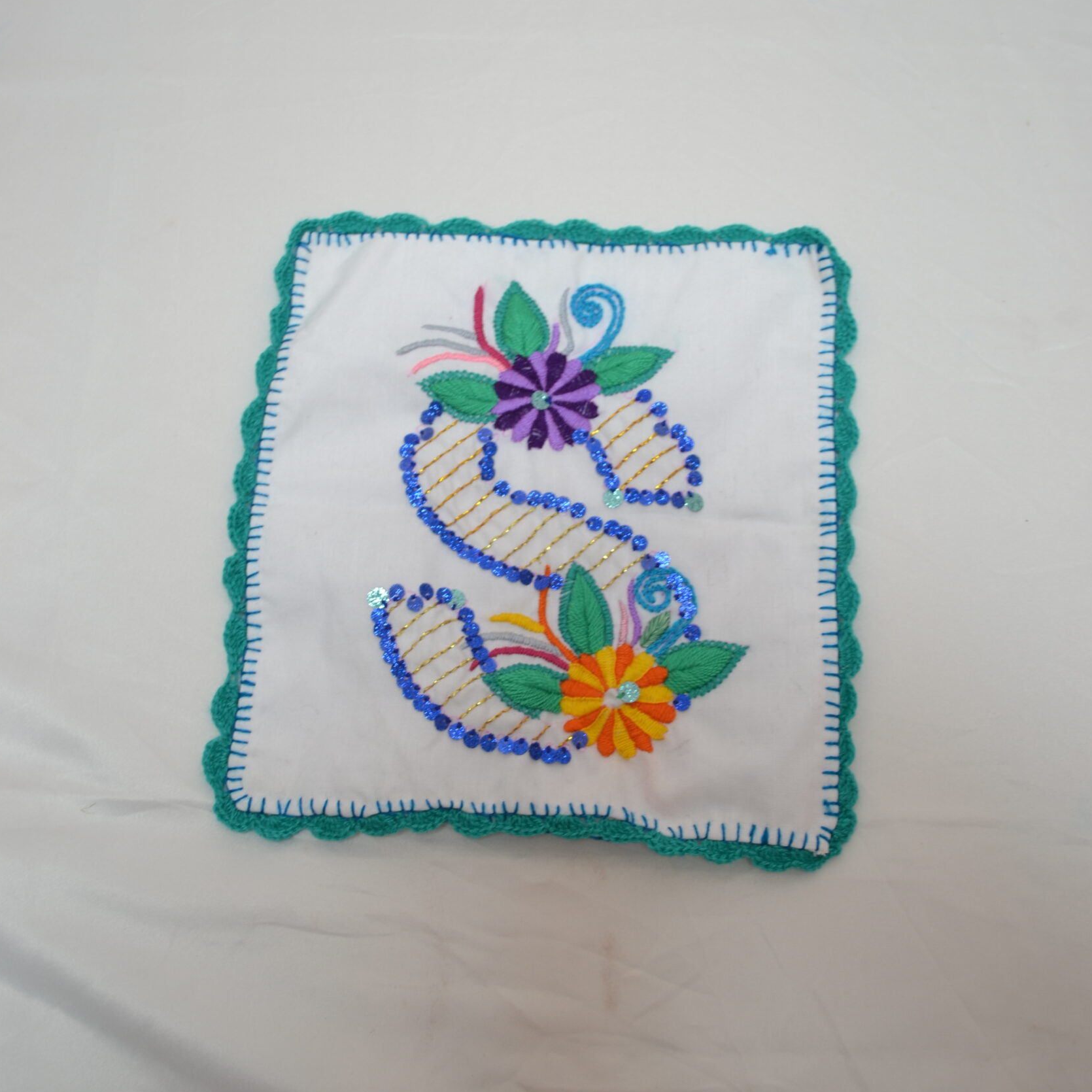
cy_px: 472
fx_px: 1535
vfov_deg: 39.1
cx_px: 539
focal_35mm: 43
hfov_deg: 39.2
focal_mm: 22
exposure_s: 1/10
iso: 100
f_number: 3.8
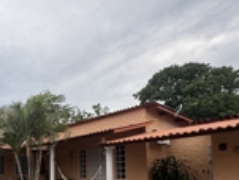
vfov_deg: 36.9
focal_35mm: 37
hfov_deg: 42.2
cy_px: 155
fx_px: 256
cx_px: -8
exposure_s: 1/110
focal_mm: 2.22
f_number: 2.2
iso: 40
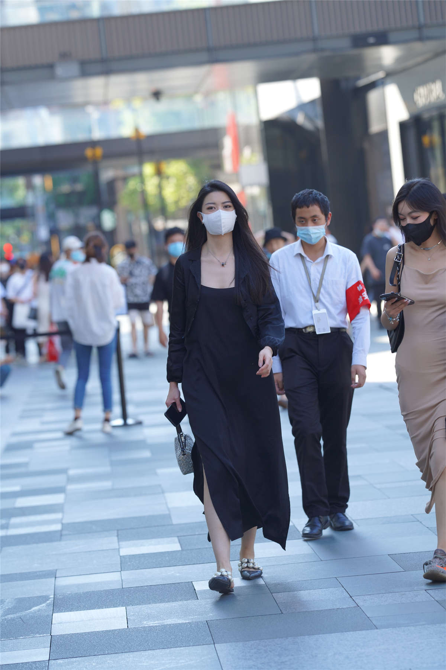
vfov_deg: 15.2
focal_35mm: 135
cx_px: 223
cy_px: 335
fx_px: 2509
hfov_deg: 10.2
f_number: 3.5
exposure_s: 1/500
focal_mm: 135
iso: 400
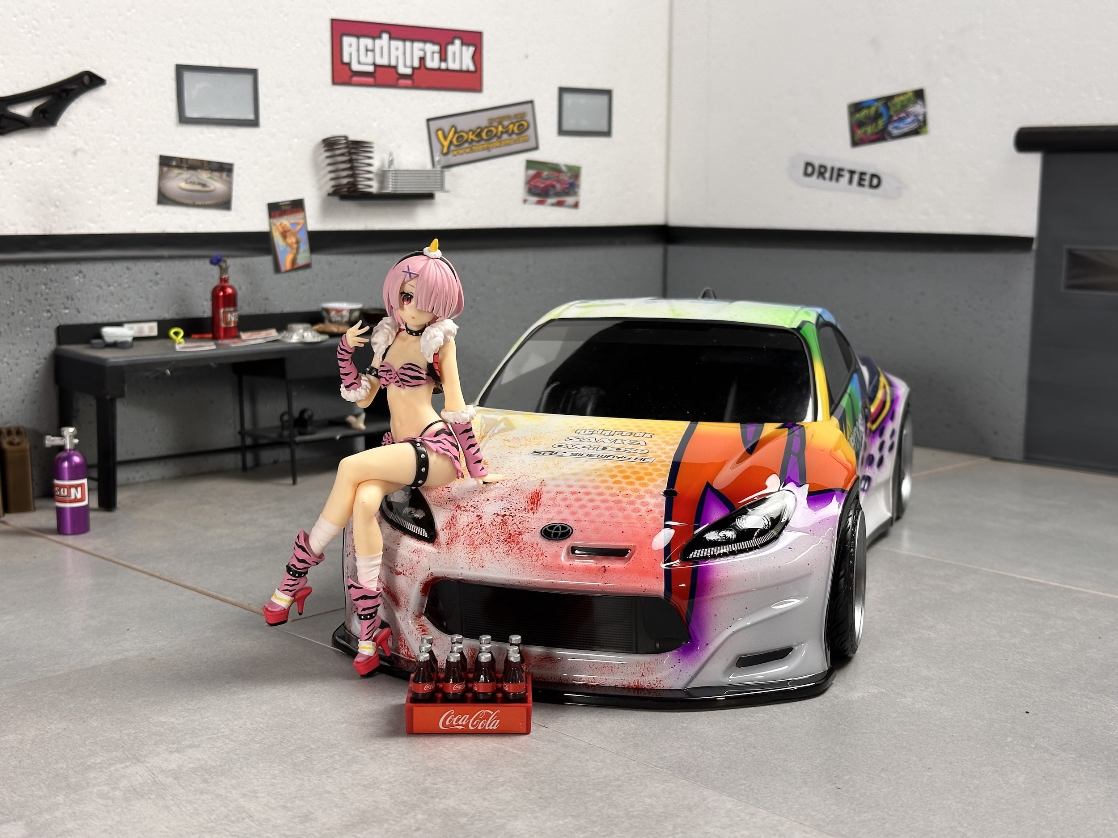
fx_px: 1550
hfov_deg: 39.7
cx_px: 559
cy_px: 419
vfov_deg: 30.3
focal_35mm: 48
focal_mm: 6.86
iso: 80
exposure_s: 1/100
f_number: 1.78
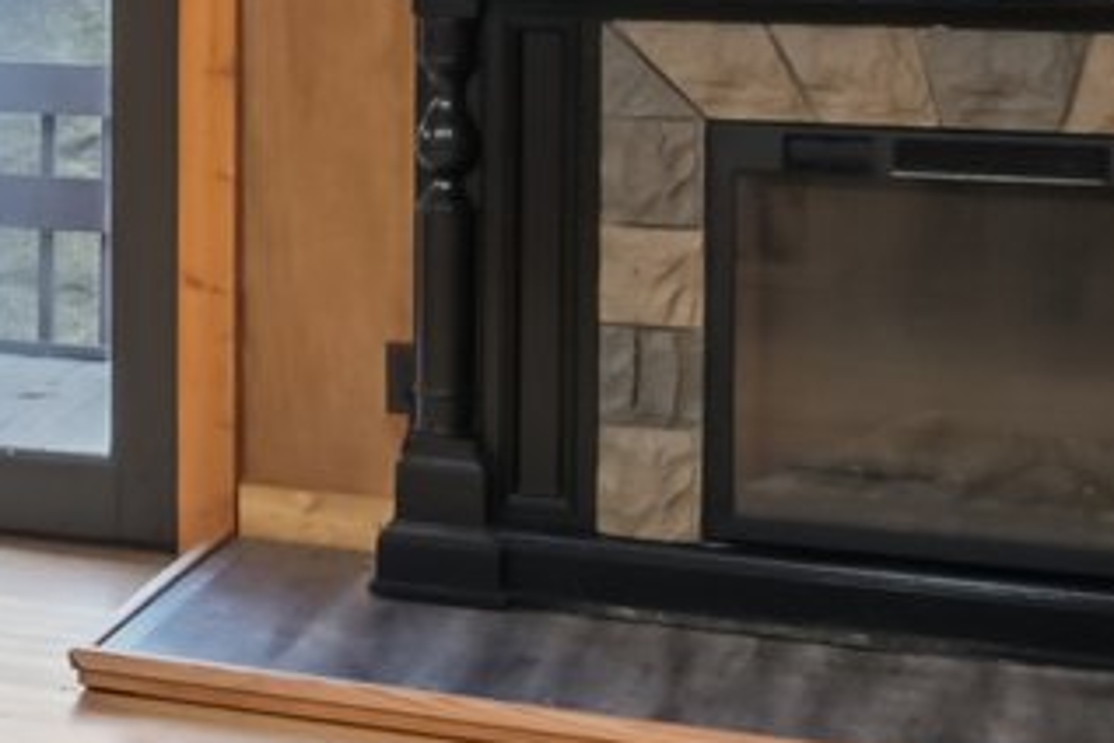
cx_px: -1356
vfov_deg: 13.0
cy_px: -91
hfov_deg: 14.7
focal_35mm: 103
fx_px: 3187
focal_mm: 16
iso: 400
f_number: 8
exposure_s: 1/5
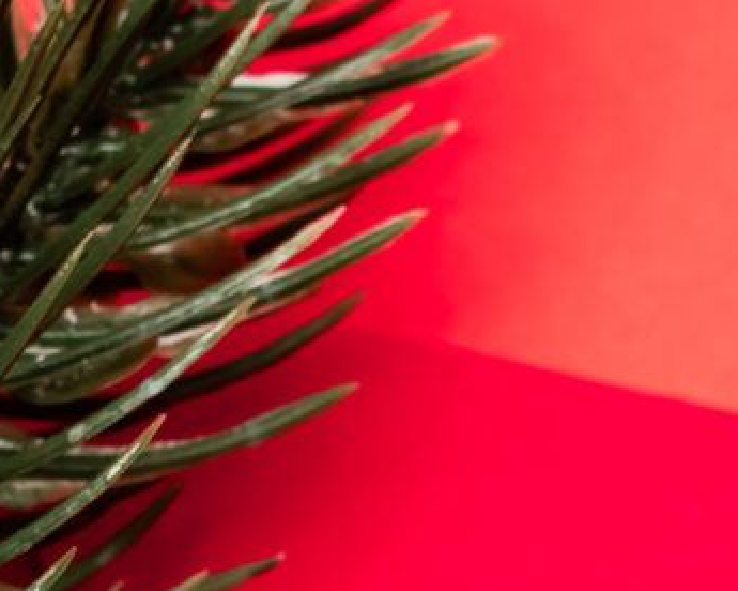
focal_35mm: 348
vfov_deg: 4.3
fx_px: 7601
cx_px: 1450
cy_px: 1483
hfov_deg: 5.4
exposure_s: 1/160
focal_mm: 50
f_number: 5.6
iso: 100
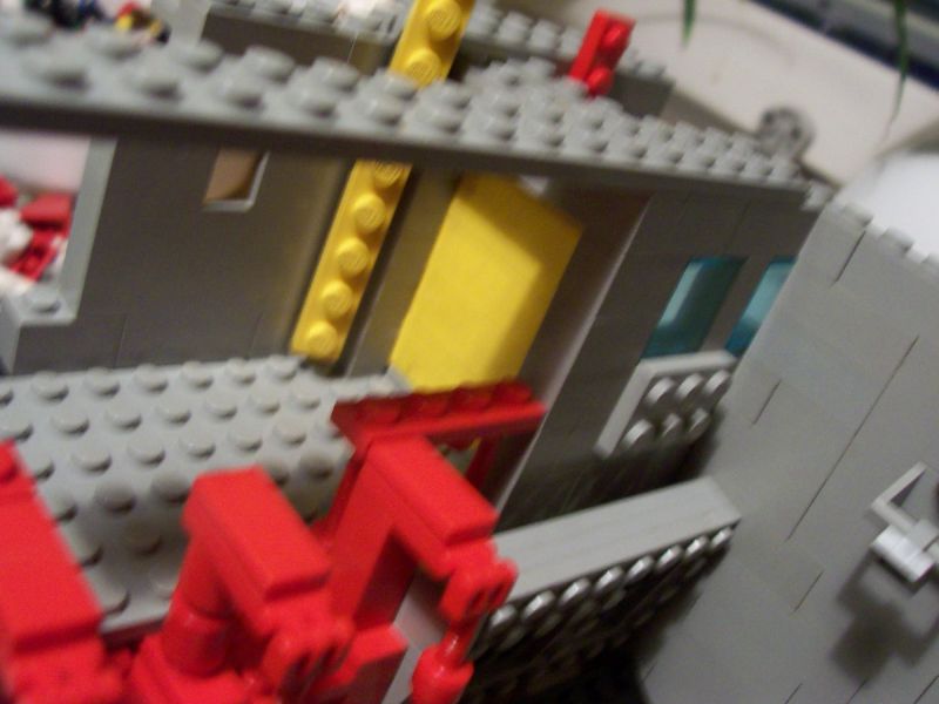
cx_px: 470
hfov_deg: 50.1
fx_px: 1004
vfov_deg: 38.7
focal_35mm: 37
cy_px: 352
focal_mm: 5.6
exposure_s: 1/8
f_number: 2.8
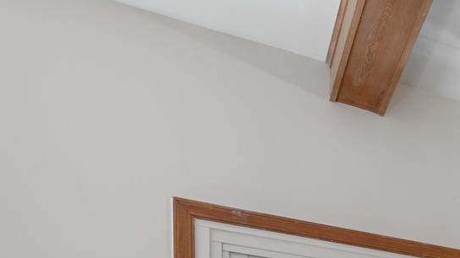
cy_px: 529
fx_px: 768
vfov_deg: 15.1
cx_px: 797
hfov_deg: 22.4
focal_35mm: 63
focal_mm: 16
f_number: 8
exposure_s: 1/4
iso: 200
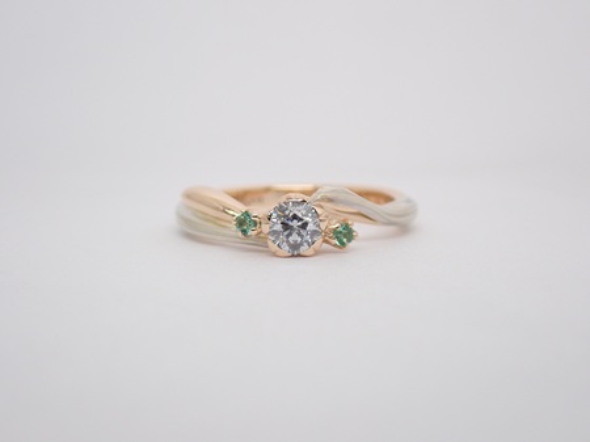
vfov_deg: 18.0
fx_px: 1397
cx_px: 295
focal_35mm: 82
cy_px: 221
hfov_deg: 23.8
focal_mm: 14.62
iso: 200
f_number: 4.3
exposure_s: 1/100
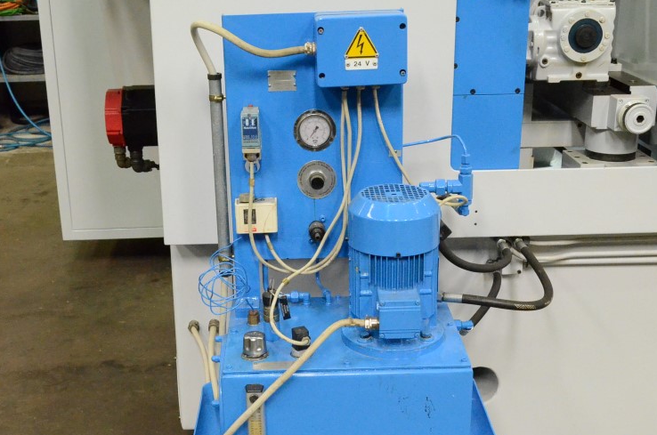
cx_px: 283
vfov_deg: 25.4
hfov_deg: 37.5
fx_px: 965
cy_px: 242
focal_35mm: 53
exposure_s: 1/200
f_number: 7.1
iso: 6400
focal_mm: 24
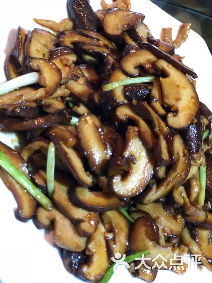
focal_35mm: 52
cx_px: 106
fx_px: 425
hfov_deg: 28.0
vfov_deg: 36.8
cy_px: 142
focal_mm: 6
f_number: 2.4
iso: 160
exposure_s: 1/14
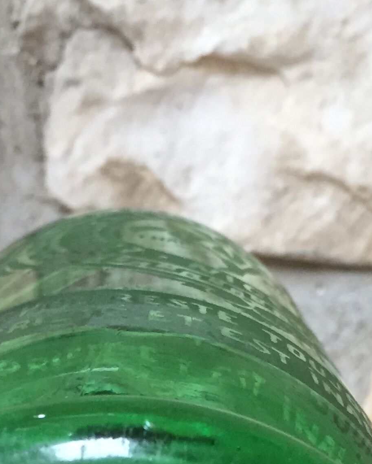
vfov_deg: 22.2
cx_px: 104
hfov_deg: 18.9
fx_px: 1115
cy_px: 512
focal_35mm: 81
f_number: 2.2
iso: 160
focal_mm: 4.15
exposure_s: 1/30
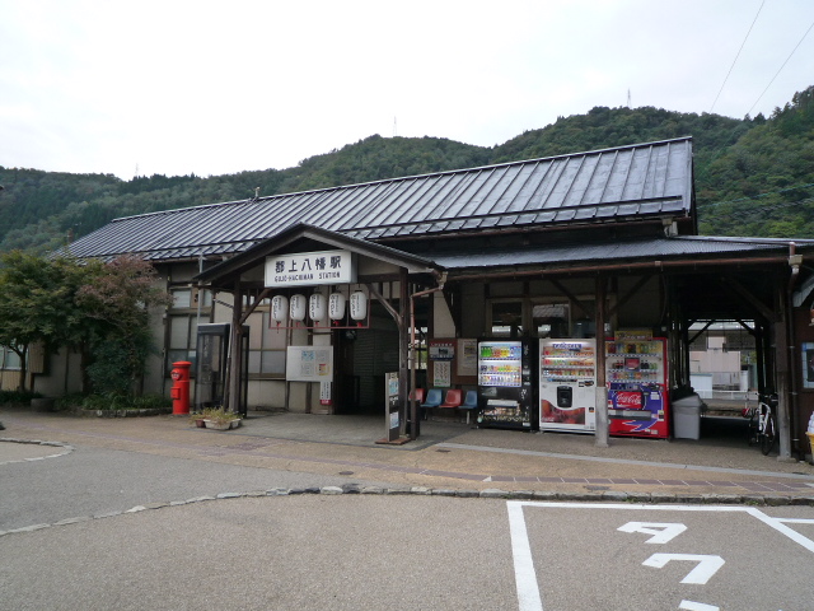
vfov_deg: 54.9
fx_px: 588
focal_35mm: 25
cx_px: 407
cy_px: 306
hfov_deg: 69.4
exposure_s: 1/250
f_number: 2.8
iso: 160
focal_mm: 4.4
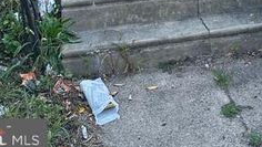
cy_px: -211
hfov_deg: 28.1
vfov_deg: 12.6
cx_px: 204
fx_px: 514
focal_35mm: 74
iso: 80
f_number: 1.78
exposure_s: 1/756
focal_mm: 6.86
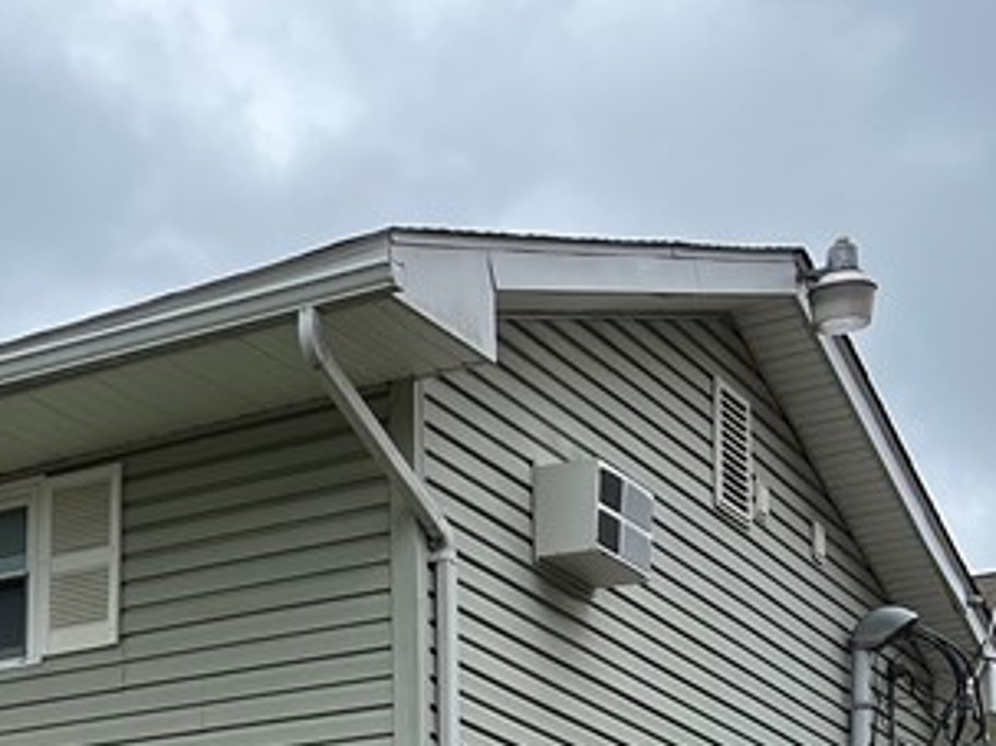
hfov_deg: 19.4
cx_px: -496
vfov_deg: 15.8
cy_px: 1019
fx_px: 2531
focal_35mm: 88
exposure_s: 1/2309
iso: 50
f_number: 1.6
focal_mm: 5.1
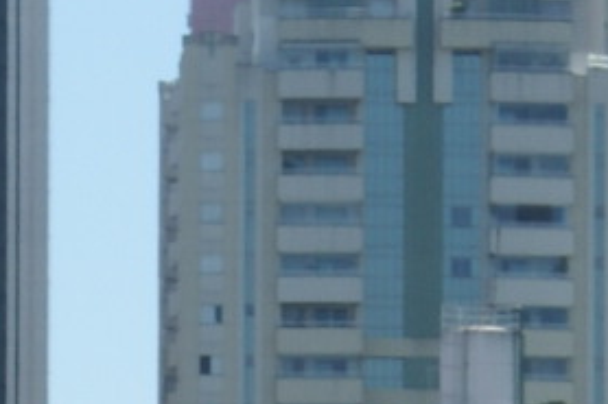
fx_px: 12237
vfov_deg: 1.9
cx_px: 444
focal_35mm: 725
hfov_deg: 2.8
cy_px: 784
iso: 100
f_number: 10
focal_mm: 70
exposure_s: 1/160
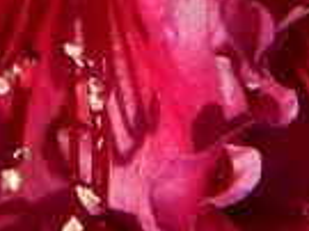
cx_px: 142
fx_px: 15500
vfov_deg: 0.9
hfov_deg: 1.1
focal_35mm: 1738
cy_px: -78
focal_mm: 40.9
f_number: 6.3
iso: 125
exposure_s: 1/100
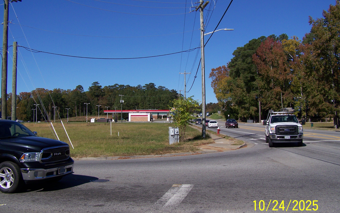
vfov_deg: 31.3
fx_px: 380
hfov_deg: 48.2
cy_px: 111
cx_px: 169
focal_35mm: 41
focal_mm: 6.3
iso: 64
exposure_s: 1/800
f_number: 4
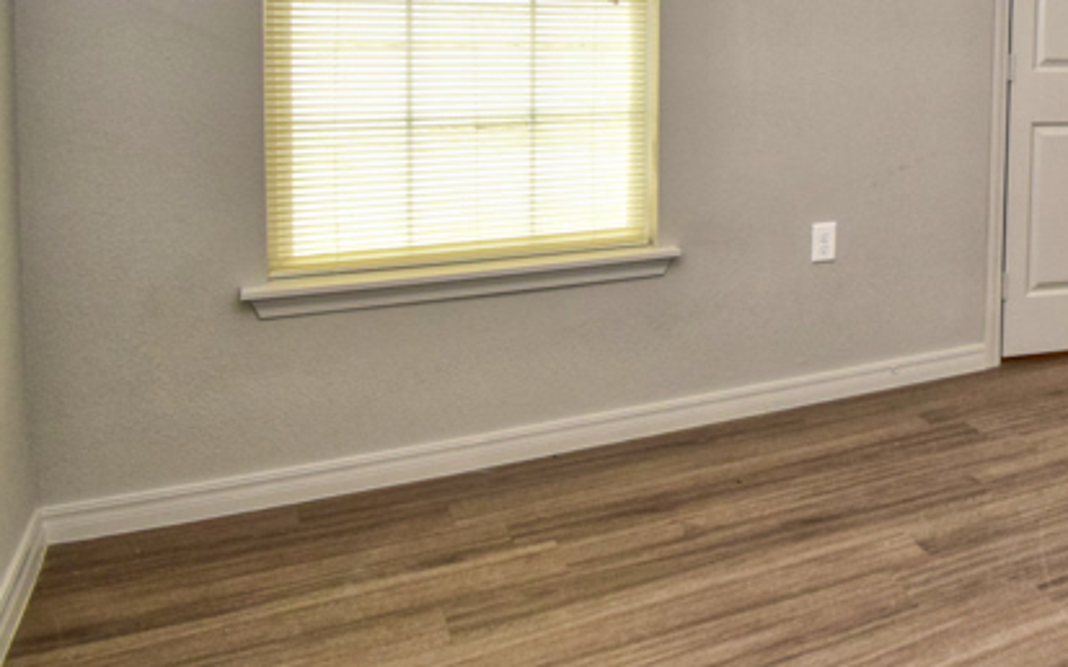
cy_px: 62
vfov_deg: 32.6
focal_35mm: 37
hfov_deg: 43.0
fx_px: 1077
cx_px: 1133
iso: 800
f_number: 5
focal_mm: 10
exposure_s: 1/100
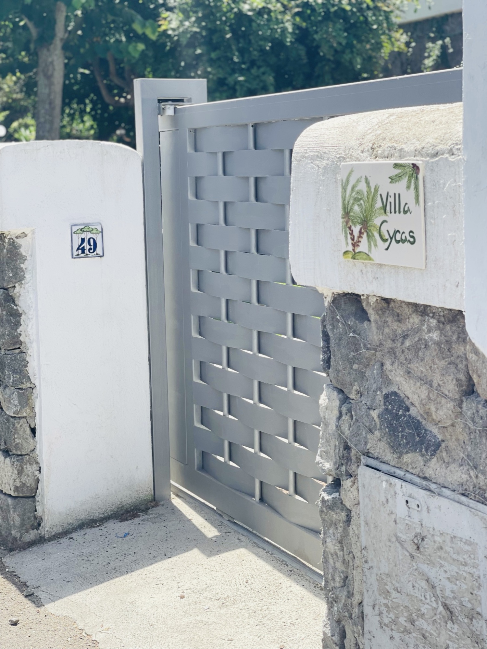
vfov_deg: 30.3
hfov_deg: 22.9
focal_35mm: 64
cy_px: 324
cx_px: 244
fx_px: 1201
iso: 20
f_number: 2.2
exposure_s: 1/652
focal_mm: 7.5
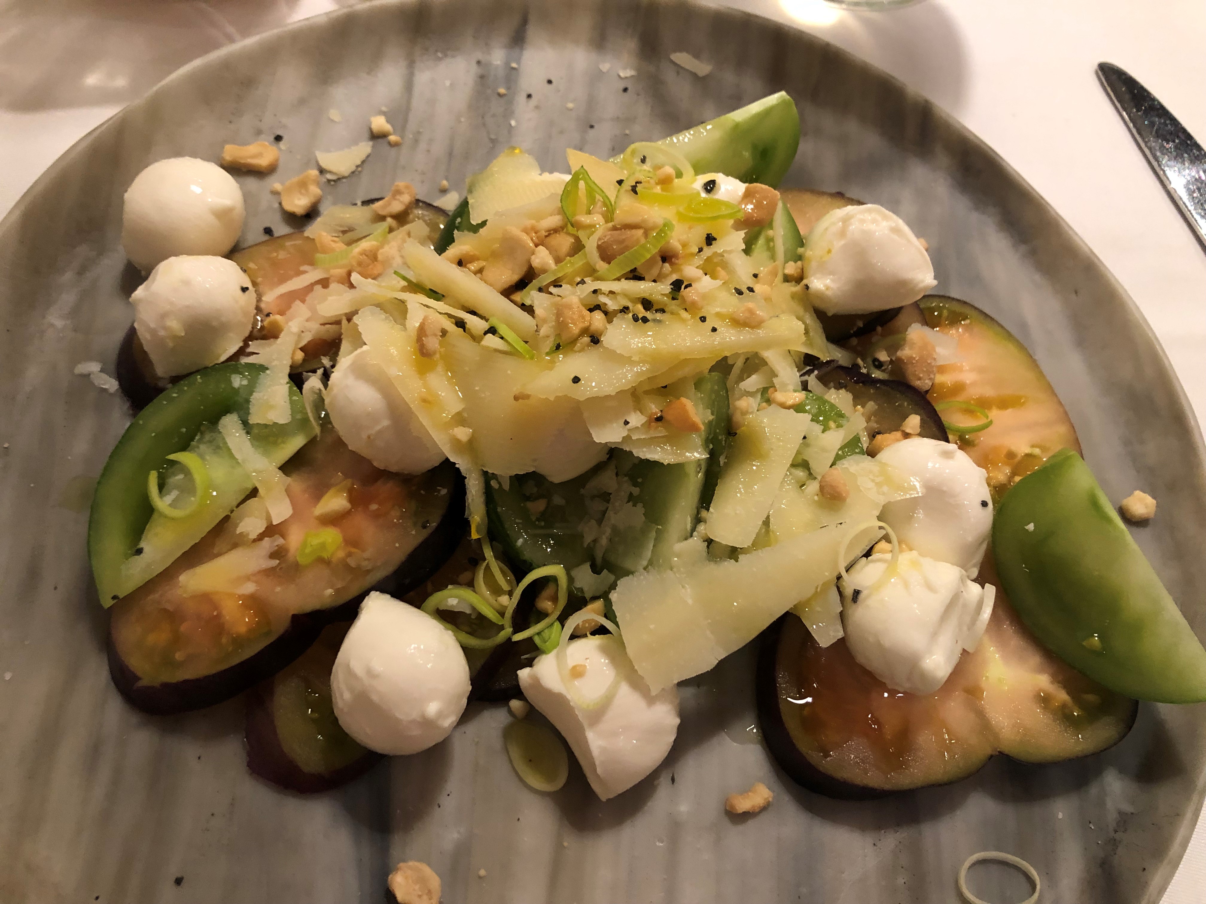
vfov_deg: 49.7
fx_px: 976
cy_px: 452
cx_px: 603
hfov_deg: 63.4
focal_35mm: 28
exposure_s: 1/11
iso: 100
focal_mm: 3.99
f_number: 1.8
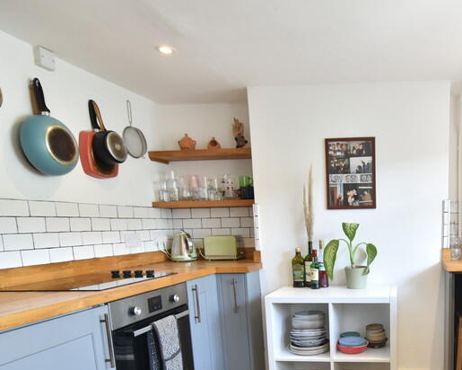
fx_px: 383
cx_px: 360
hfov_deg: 58.2
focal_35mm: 28
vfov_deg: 49.4
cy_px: 279
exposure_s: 1/80
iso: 500
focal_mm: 10
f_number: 4.5
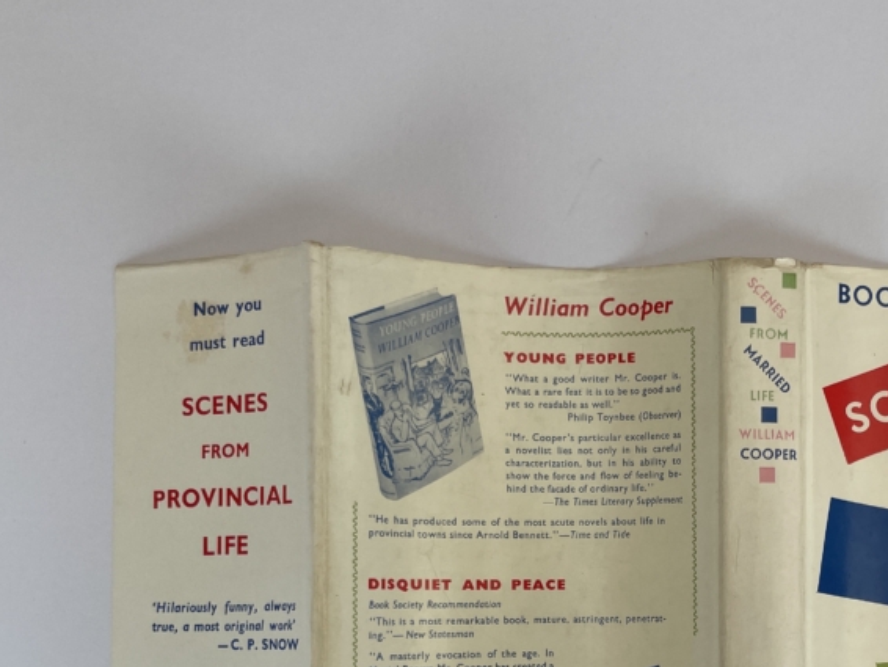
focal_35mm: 47
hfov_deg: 38.7
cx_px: 722
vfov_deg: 29.7
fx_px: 1206
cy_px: 590
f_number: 1.6
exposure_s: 1/303
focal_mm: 4.2
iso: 32
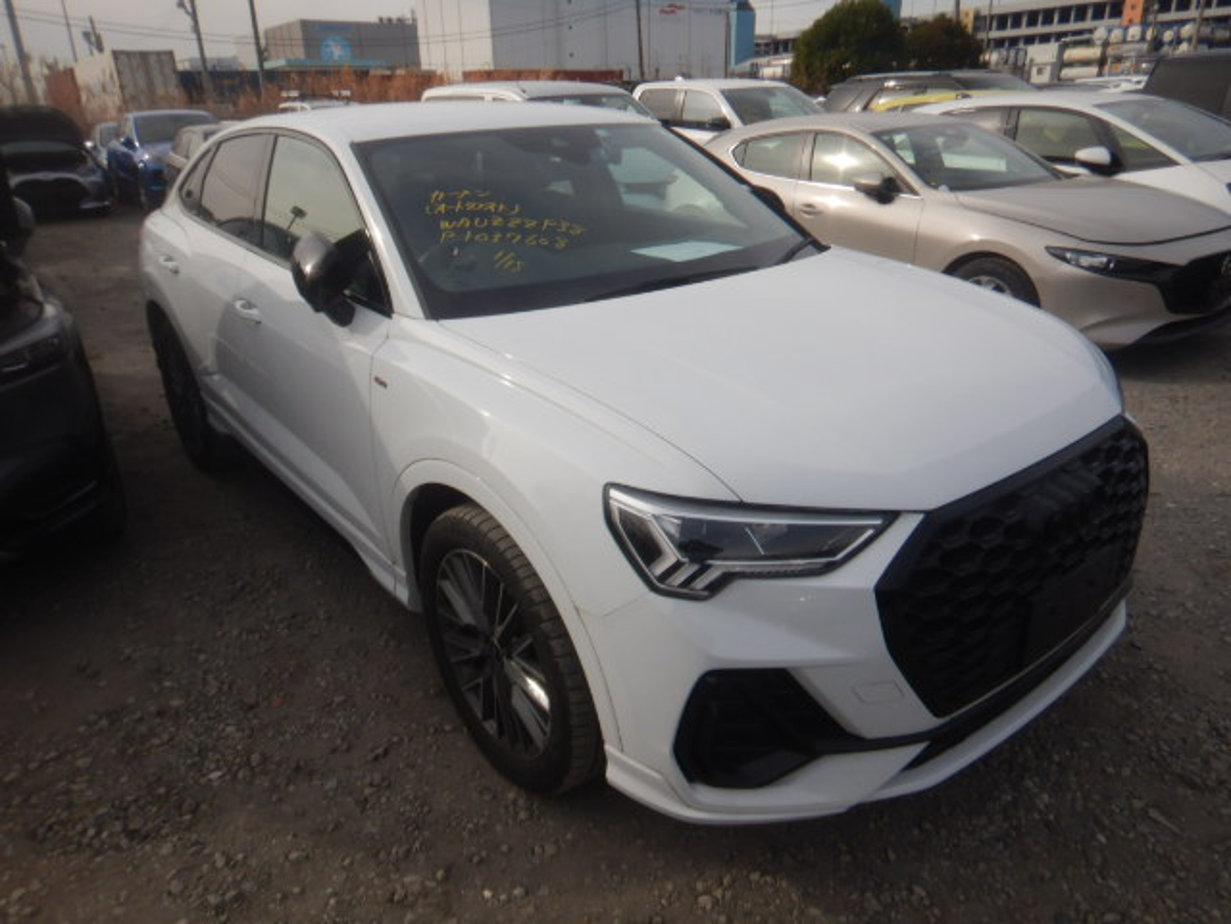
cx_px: 616
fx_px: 853
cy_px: 462
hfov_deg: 71.6
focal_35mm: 24
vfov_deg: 56.8
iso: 125
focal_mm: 4.3
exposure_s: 1/500
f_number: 2.8
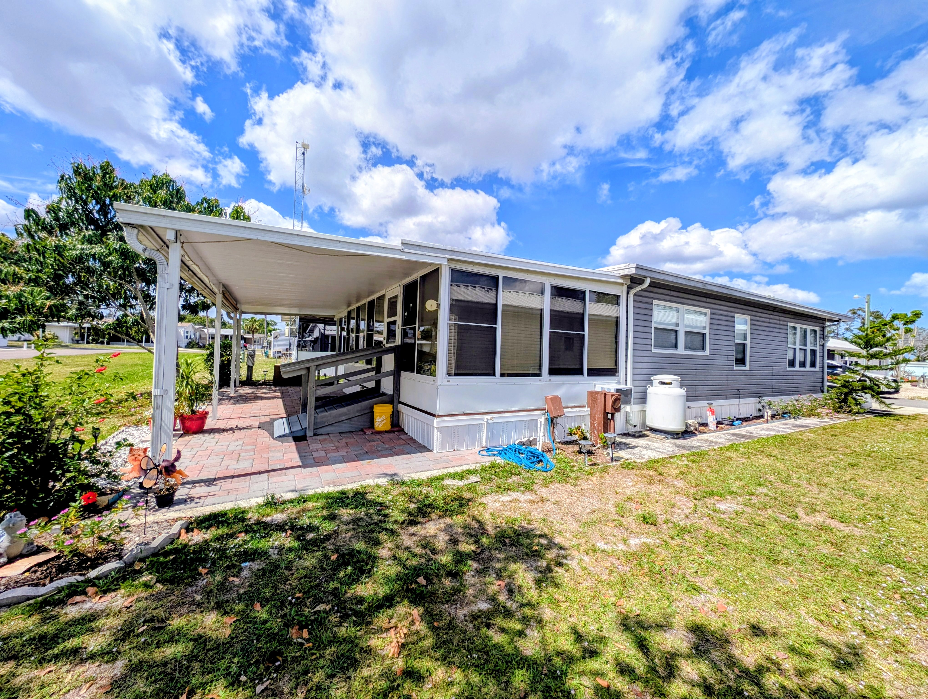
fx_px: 322
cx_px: 464
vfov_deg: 94.6
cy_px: 350
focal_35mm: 12
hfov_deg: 110.5
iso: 40
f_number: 1.95
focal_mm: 2.23
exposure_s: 1/2625
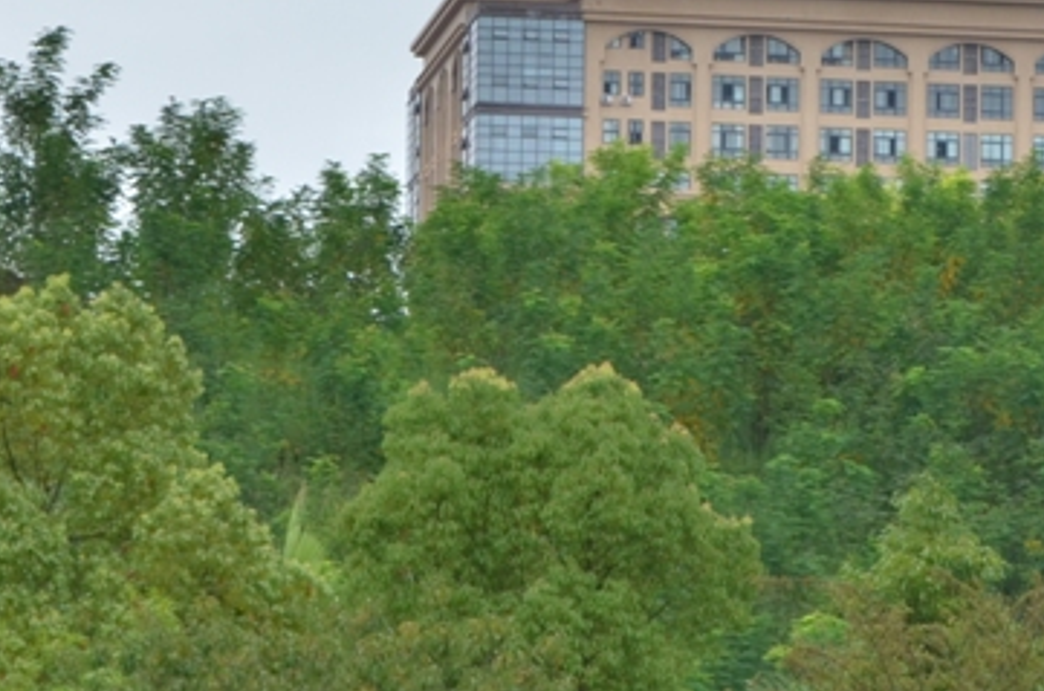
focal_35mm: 216
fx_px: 6250
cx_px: 902
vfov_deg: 6.3
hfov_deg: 9.5
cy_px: 584
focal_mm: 52
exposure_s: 1/320
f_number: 8
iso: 400
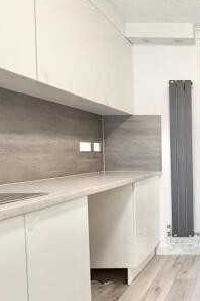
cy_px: 165
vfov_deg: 63.6
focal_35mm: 29
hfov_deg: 35.3
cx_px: 241
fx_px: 242
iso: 320
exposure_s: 1/81
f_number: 2.2
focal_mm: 2.22
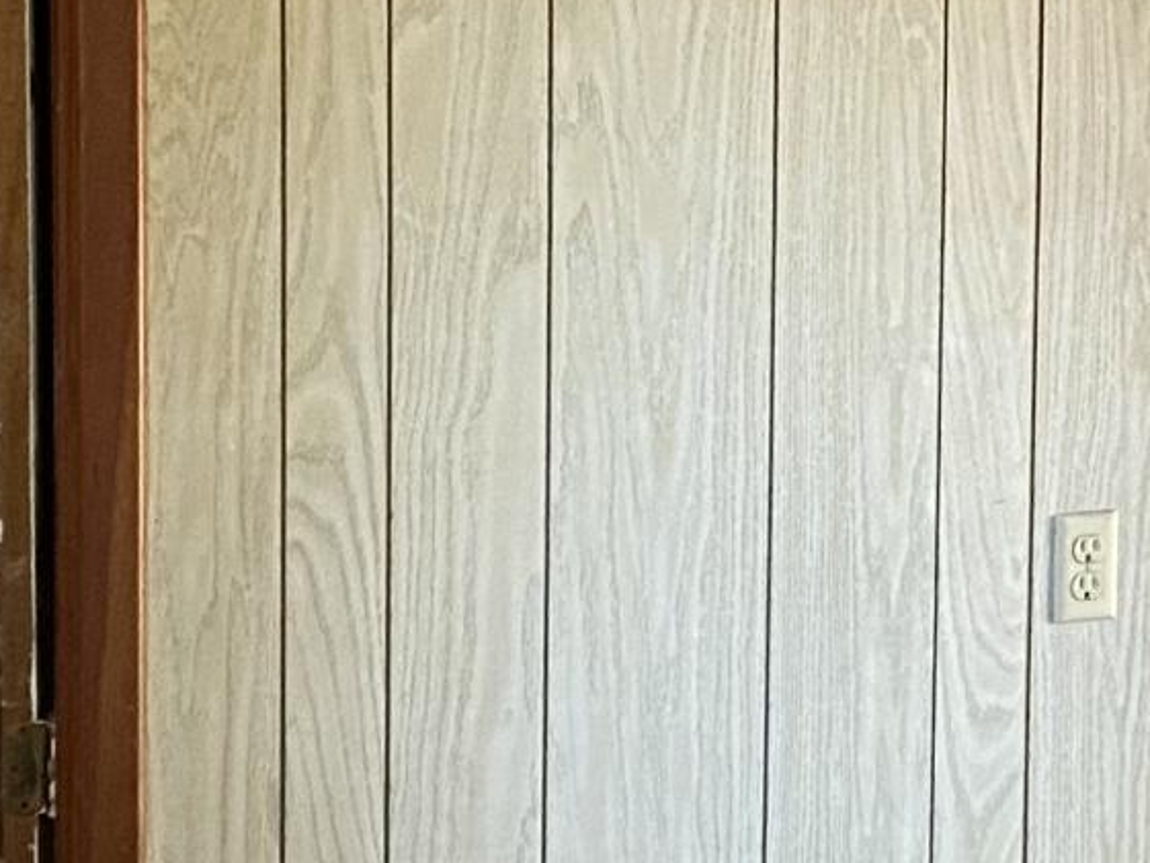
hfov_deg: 13.8
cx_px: 1322
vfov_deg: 10.7
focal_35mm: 139
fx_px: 4619
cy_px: 217
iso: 400
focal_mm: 4.25
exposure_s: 1/60
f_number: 1.8
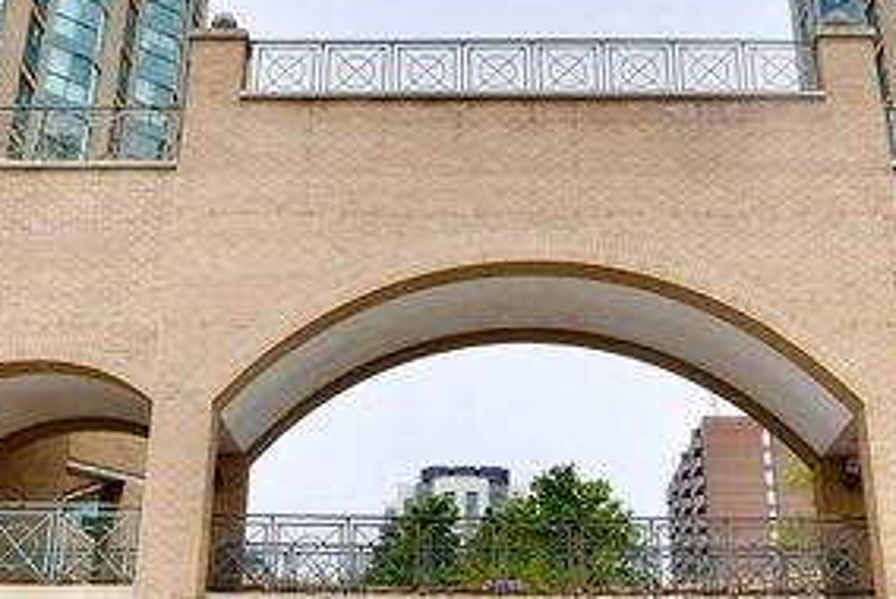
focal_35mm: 54
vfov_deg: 24.7
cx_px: 432
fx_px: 1345
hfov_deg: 36.8
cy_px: 125
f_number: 10
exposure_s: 1/400
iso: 160
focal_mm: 10
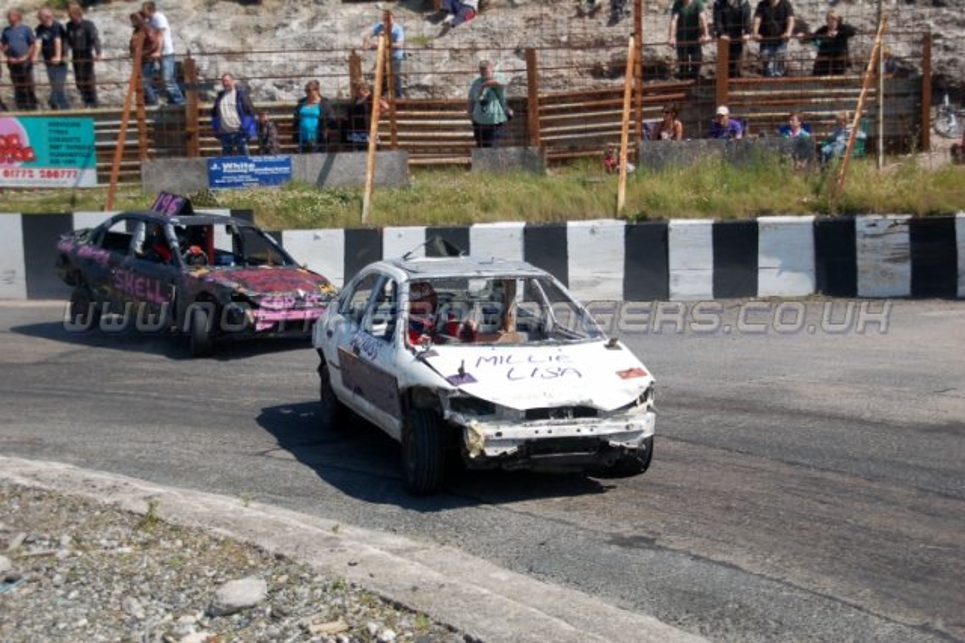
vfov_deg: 22.6
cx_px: 482
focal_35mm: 60
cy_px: 322
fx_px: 1607
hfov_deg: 33.4
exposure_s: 1/1000
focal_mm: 40
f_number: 4.8
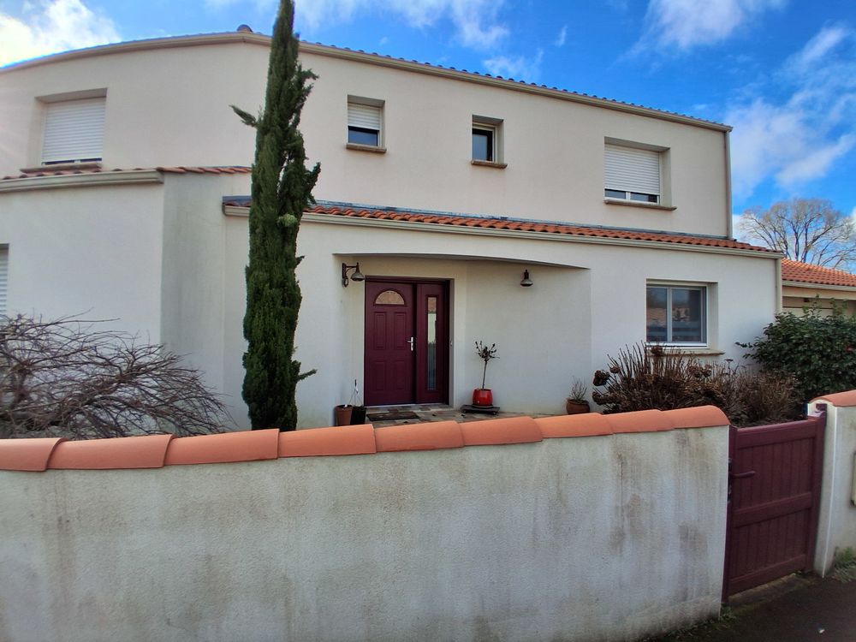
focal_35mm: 17
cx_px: 428
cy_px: 321
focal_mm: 1.4
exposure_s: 1/1225
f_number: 2.2
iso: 50
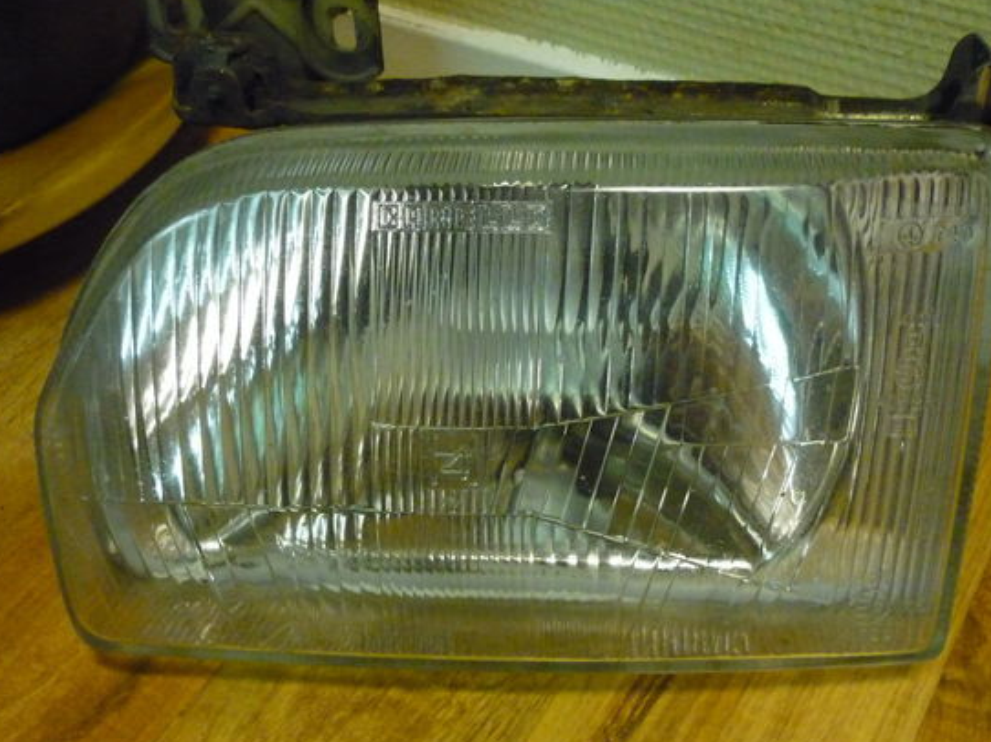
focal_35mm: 39
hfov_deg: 47.8
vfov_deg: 36.7
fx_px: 1116
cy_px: 417
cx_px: 530
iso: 800
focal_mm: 5.5
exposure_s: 1/30
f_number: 2.8
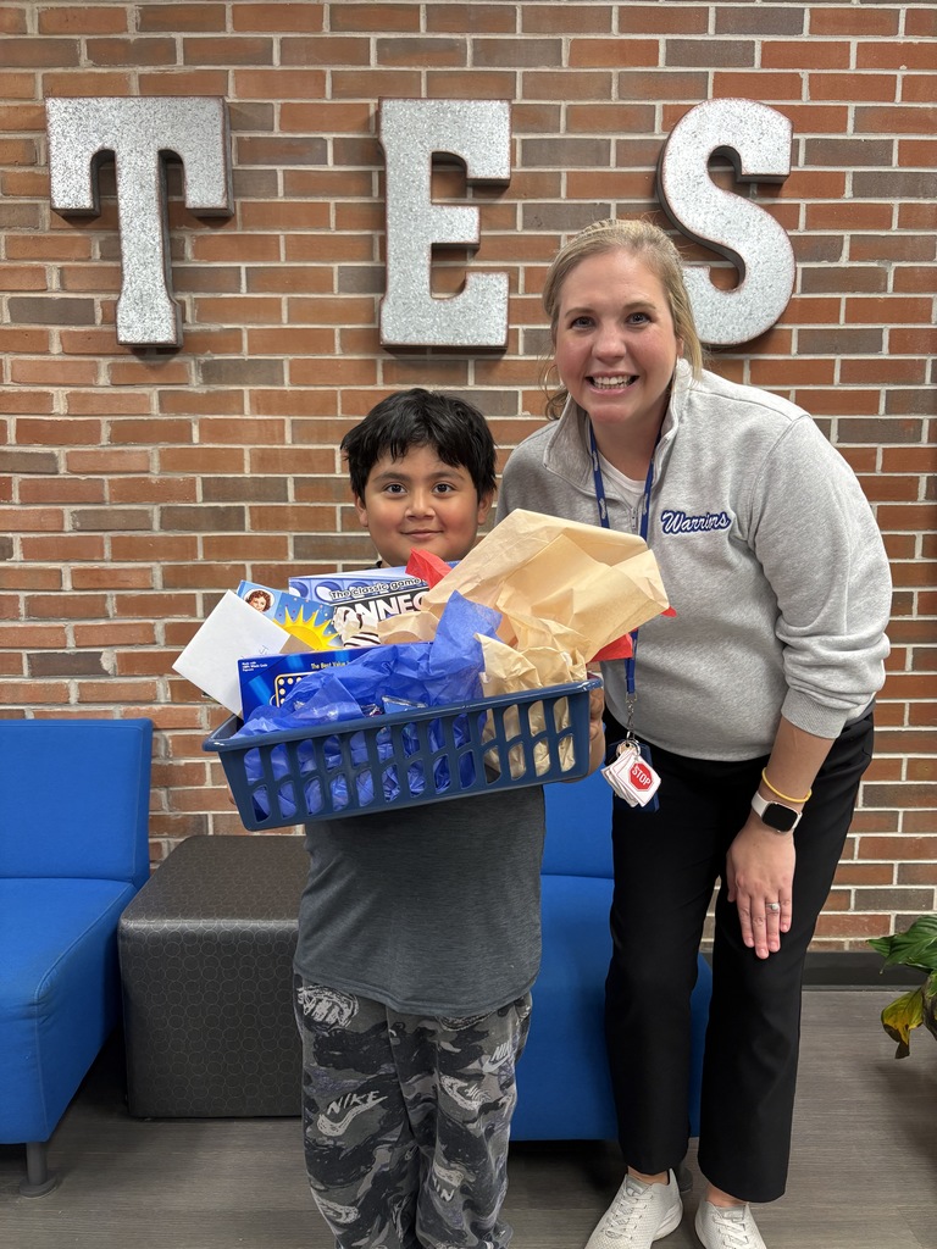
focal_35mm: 26
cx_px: 468
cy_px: 624
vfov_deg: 67.3
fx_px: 938
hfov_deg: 53.1
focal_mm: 5.96
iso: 125
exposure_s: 1/60
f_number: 1.6
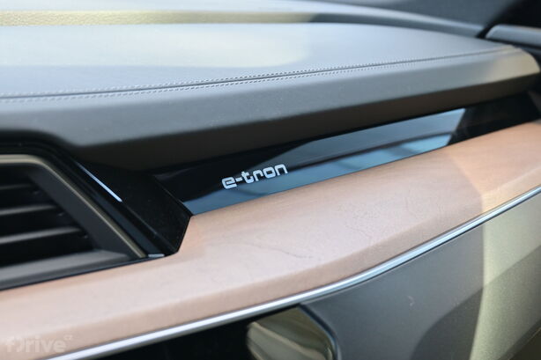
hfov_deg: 27.0
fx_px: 1127
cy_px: 180
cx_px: 270
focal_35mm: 75
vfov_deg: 18.2
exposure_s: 1/80
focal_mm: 50
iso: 280
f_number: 6.3
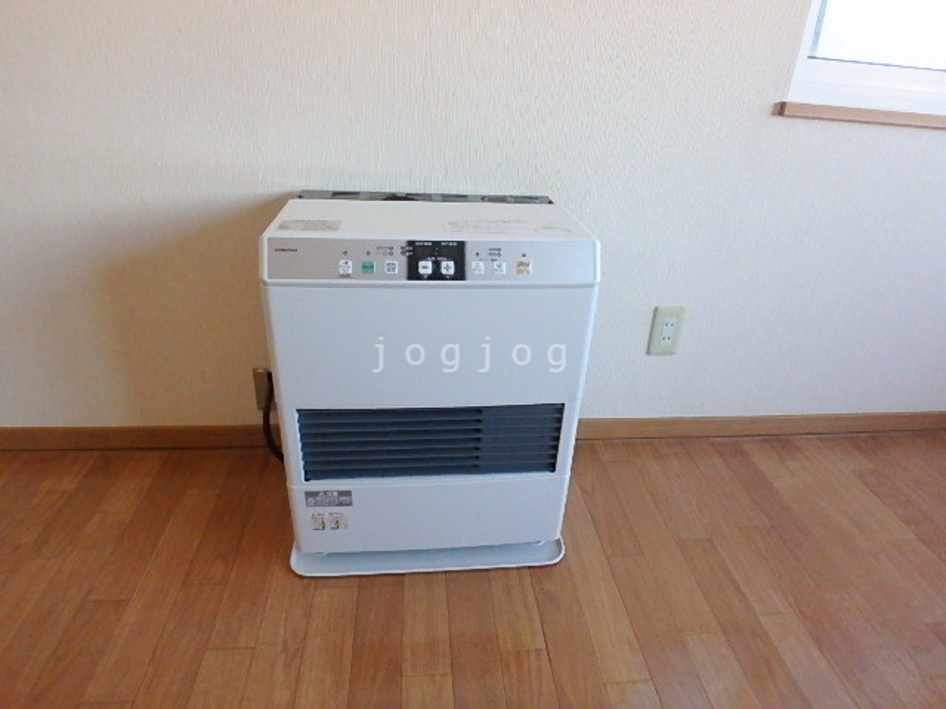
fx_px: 574
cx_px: 473
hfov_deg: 79.0
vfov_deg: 63.4
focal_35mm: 21
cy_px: 354
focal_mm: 3.7
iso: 800
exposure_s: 1/200
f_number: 3.5
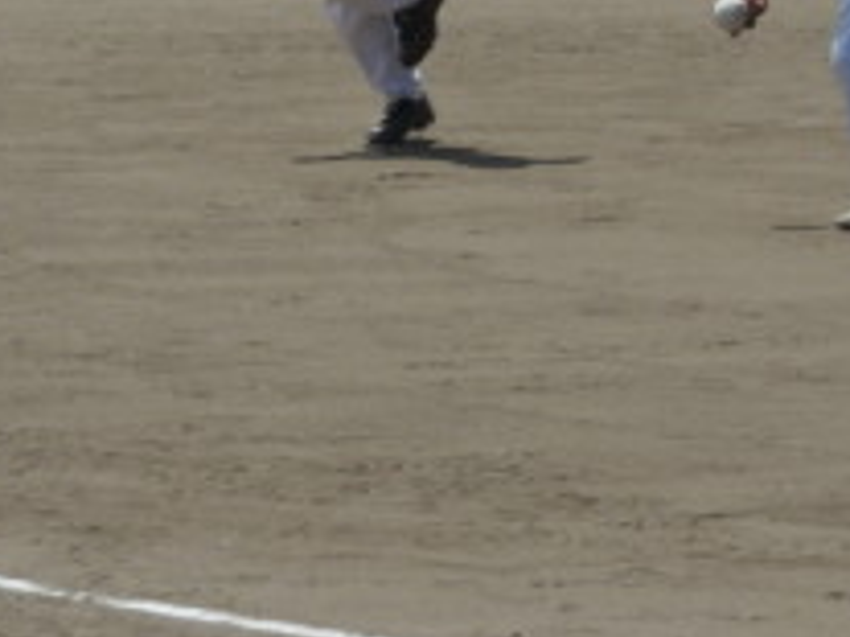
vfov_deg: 4.5
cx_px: 452
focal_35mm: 333
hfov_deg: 6.0
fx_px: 8172
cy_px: -66
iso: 100
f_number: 5
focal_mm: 20.6
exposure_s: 1/1000
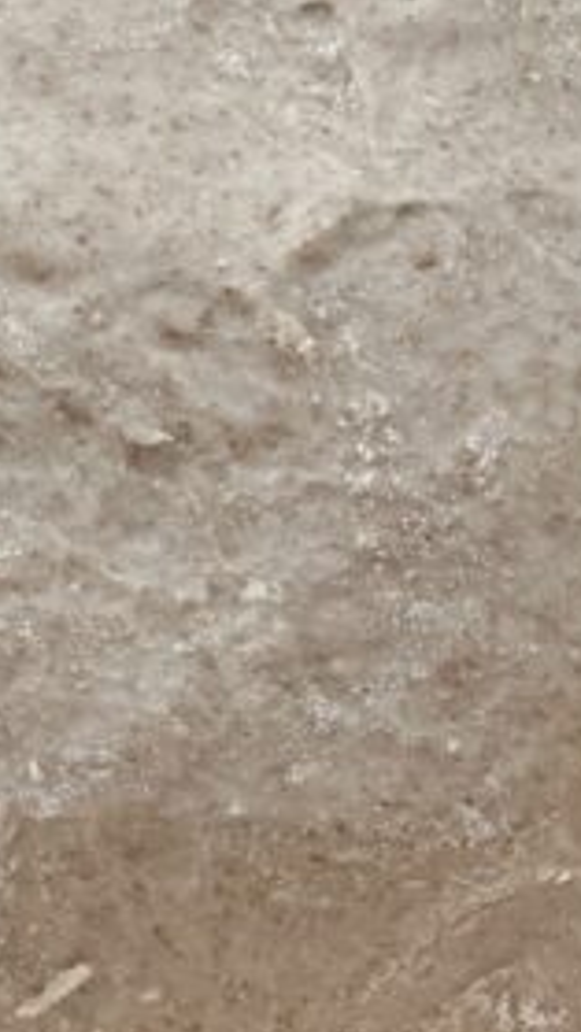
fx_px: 8433
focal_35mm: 308
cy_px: 170
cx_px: 100
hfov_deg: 3.9
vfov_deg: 7.0
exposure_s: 1/99
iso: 160
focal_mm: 9
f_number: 2.8
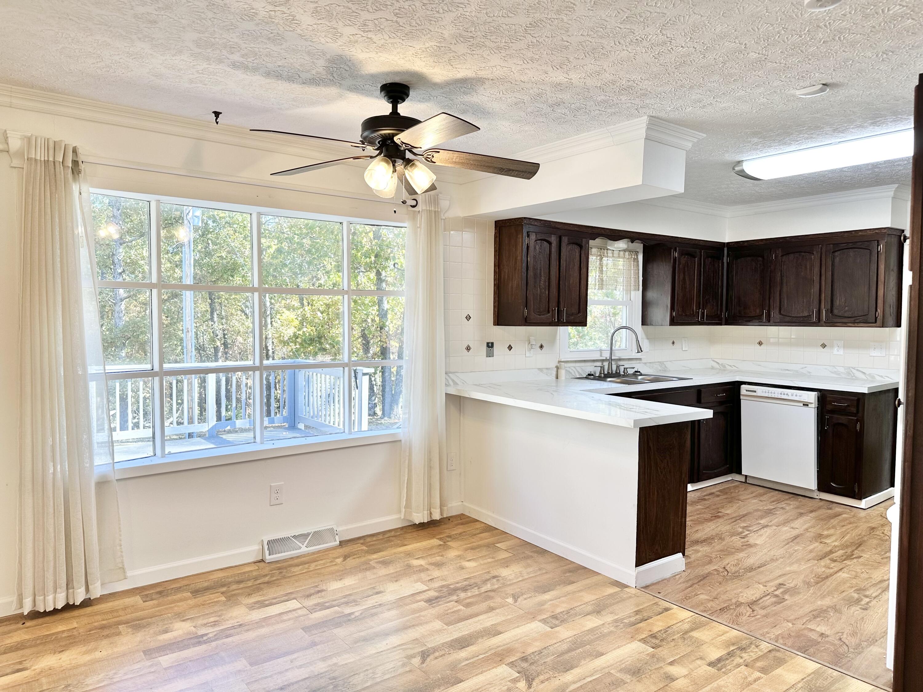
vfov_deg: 56.8
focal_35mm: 24
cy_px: 346
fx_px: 640
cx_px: 462
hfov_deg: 71.6
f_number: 1.78
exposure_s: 1/142
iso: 64
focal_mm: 6.86
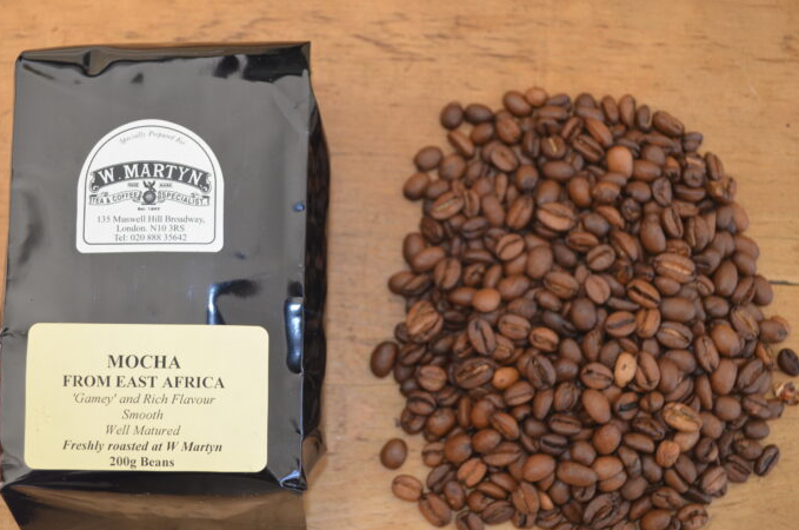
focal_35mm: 49
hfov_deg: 40.7
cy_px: 259
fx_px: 1076
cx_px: 377
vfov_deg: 27.7
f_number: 4.5
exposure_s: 1/60
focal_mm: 29
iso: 640
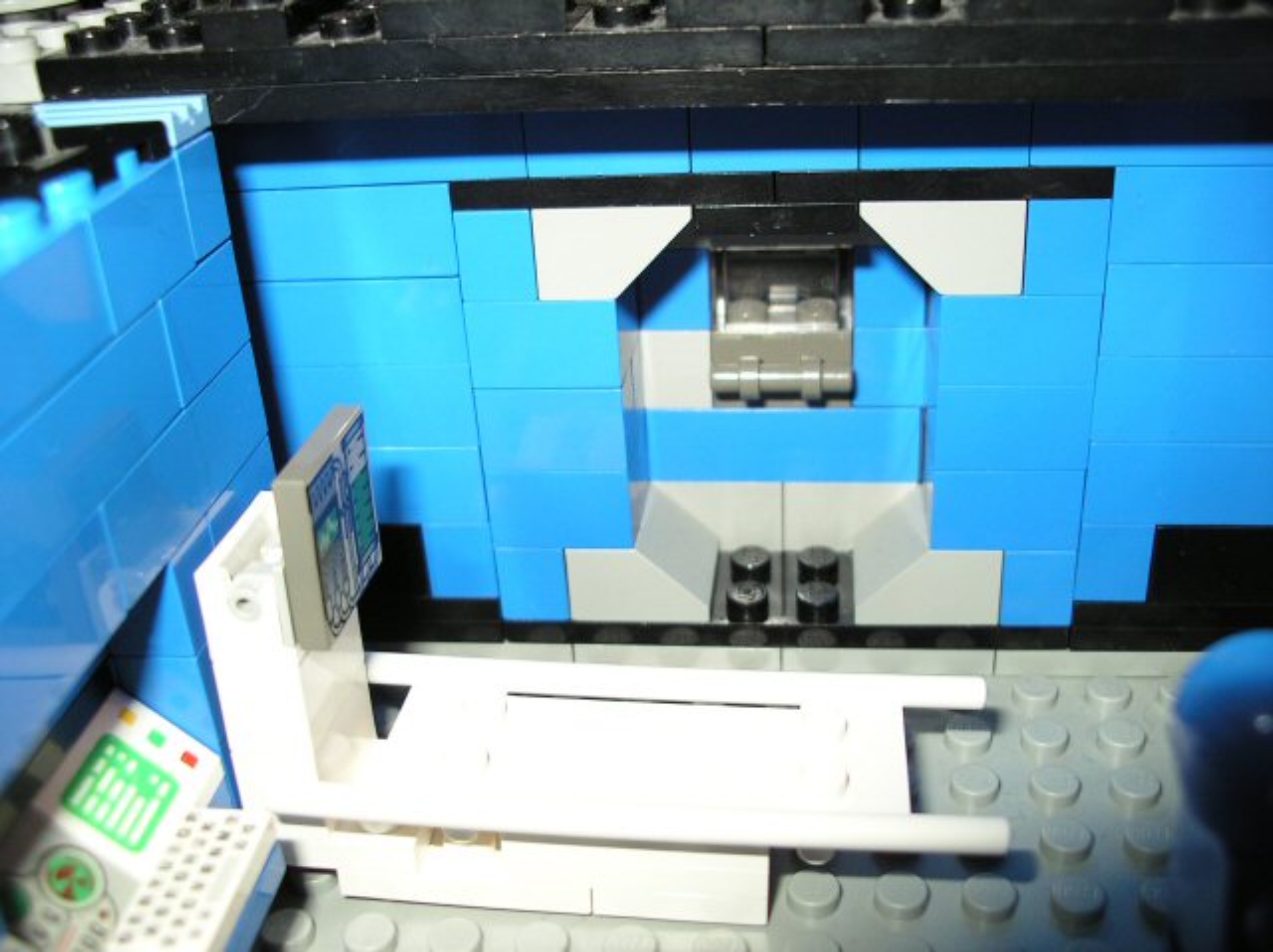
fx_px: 1360
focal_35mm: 37
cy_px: 476
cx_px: 636
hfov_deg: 50.2
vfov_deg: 38.6
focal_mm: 7.8
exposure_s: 1/40
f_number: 2.8
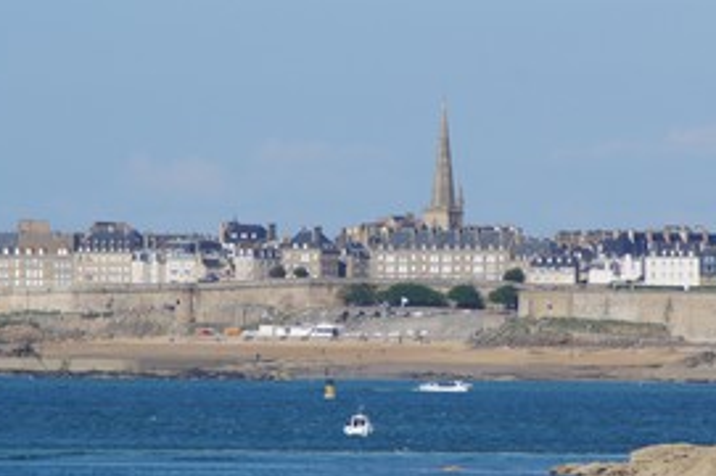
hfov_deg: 4.1
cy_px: 266
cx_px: 447
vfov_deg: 2.7
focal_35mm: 509
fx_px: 10111
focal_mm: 200
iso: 100
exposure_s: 1/320
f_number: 9
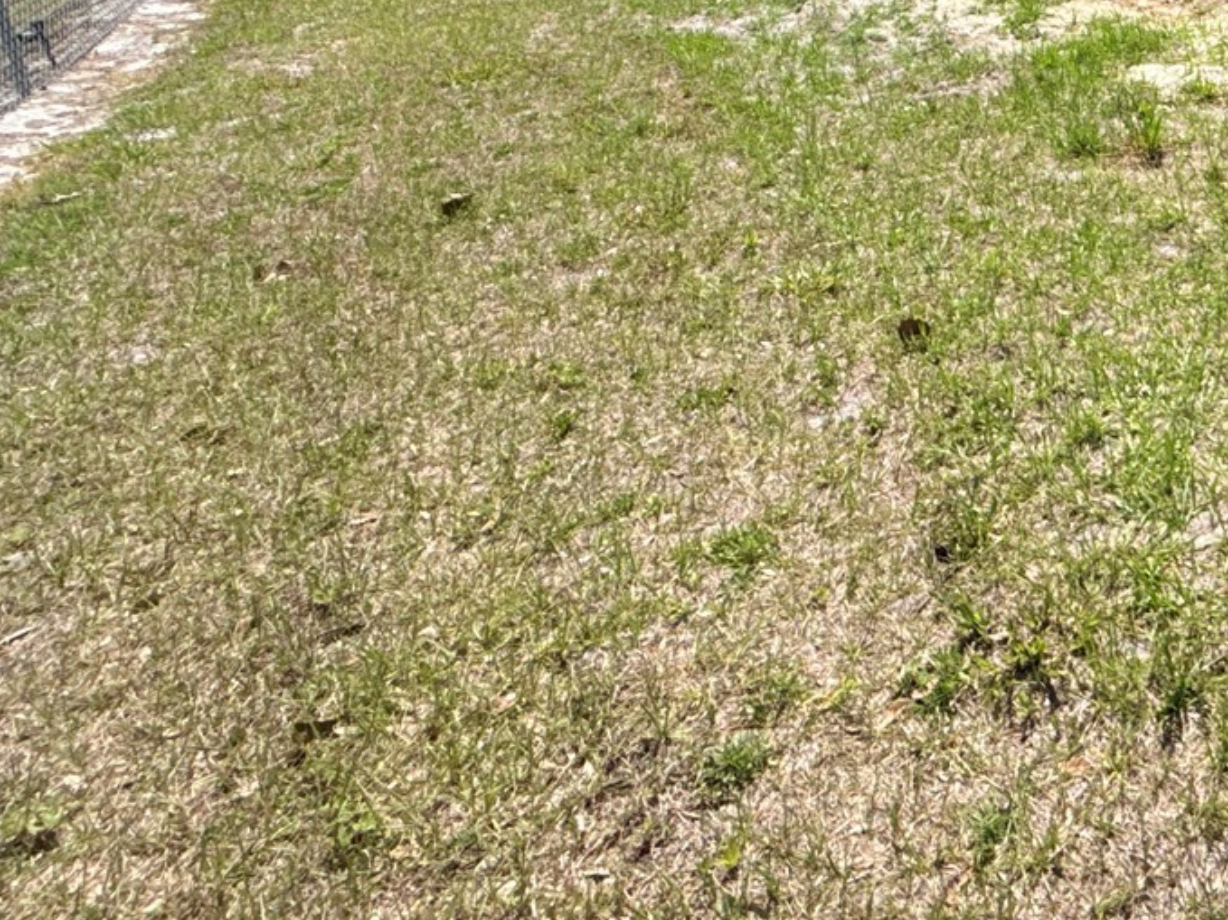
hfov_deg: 44.9
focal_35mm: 33
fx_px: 1170
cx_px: 1284
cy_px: -13
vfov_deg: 37.9
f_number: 2.2
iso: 50
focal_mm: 2.22
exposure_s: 1/1613
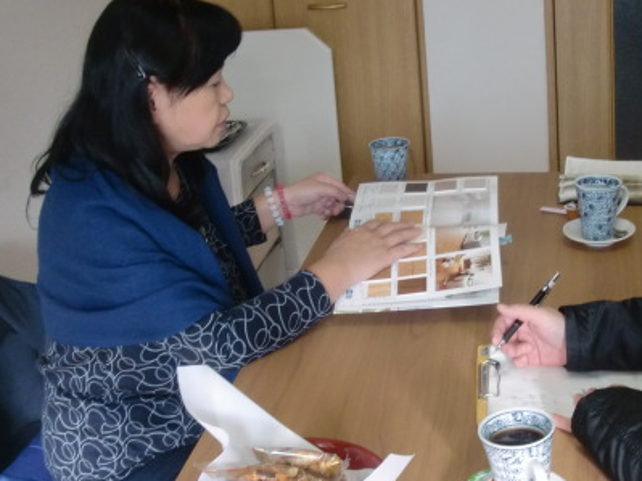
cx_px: 426
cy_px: 306
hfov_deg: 31.5
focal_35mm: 61
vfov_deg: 23.9
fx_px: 1131
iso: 200
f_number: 3.9
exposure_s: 1/60
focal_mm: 6.66
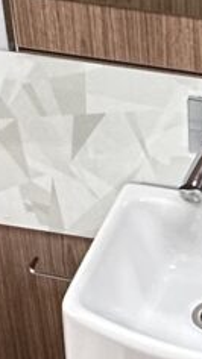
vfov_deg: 16.3
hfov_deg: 8.9
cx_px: 322
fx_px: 1259
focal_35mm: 132
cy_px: 214
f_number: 2.2
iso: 200
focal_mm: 2.22
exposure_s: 1/99
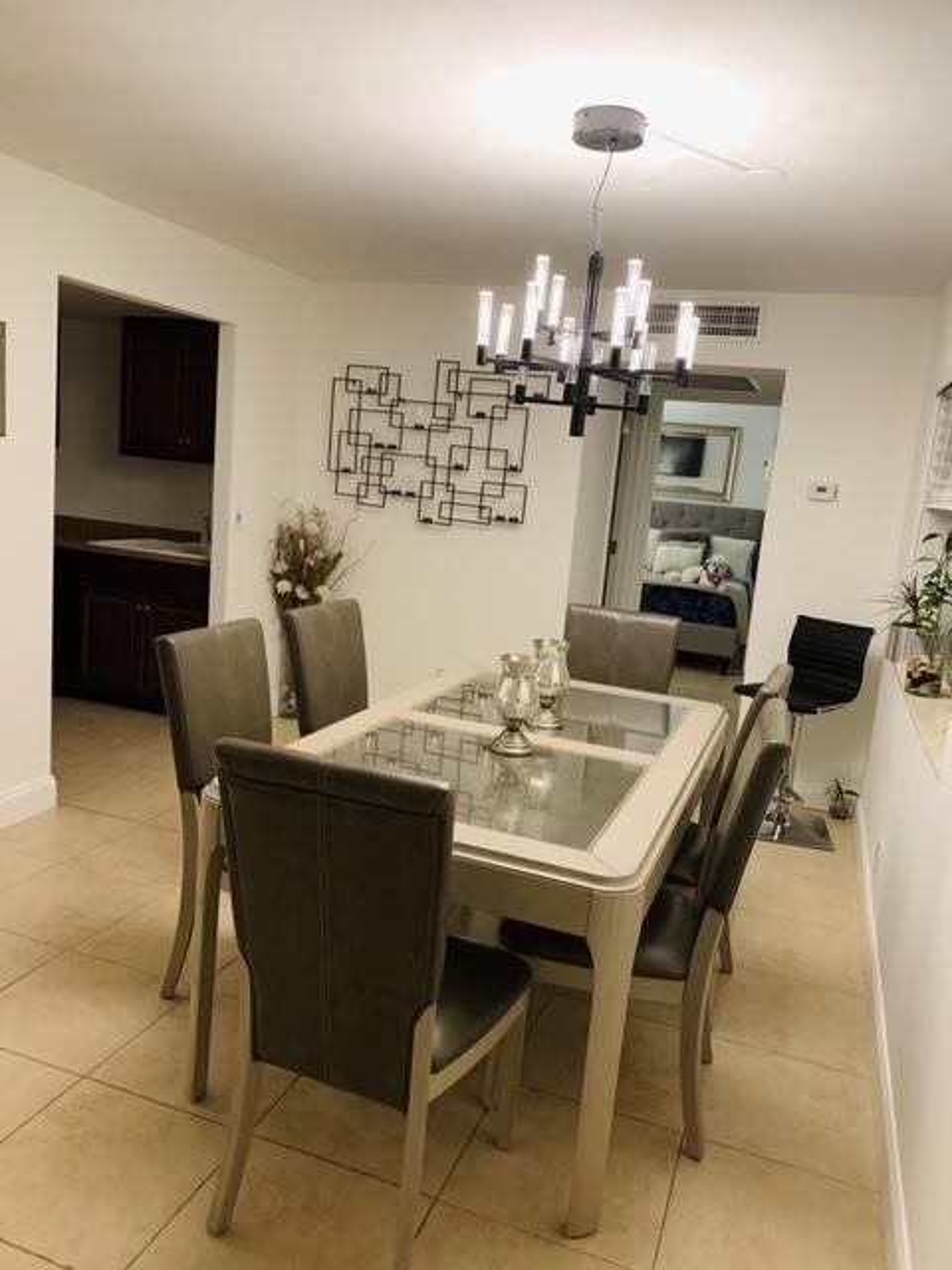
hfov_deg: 53.1
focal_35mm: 26
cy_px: 635
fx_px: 953
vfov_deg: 67.3
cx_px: 476
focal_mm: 4.25
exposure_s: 1/60
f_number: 1.8
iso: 320
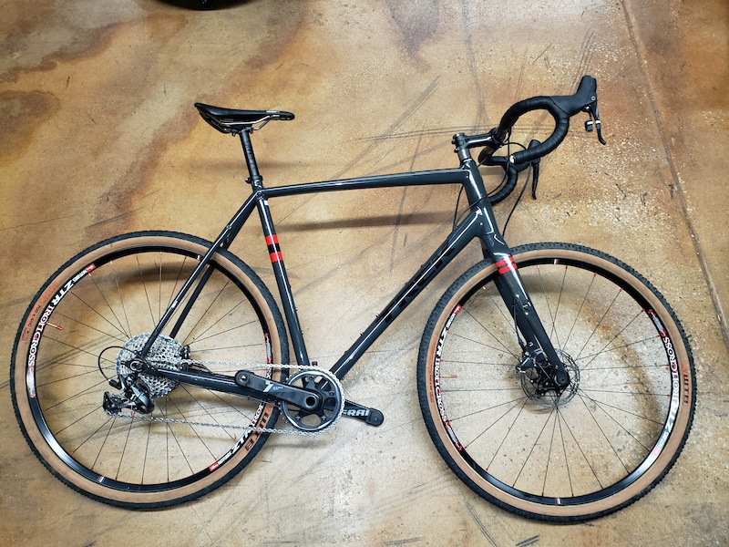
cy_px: 274
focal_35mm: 26
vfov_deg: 53.1
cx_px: 364
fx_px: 548
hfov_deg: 67.3
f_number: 2.4
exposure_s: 1/17
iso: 125
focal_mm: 4.3
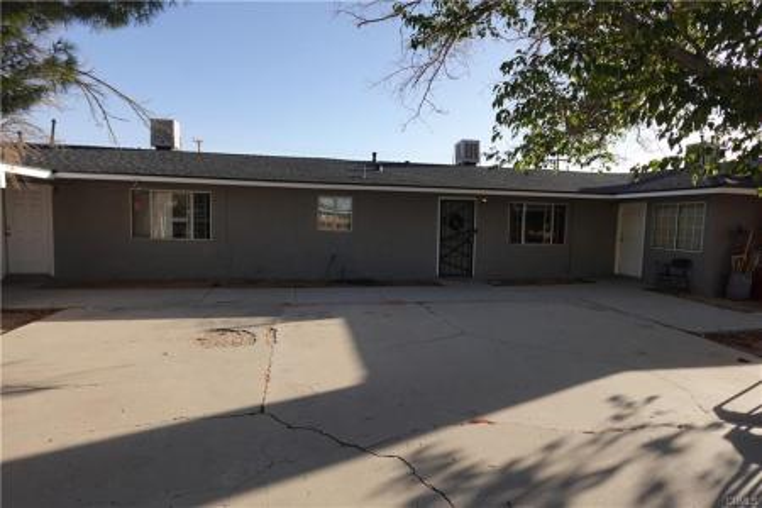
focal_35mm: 20
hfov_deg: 84.0
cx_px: 381
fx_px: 423
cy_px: 254
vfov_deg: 61.9
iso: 125
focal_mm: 7.6
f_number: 2
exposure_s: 1/2000
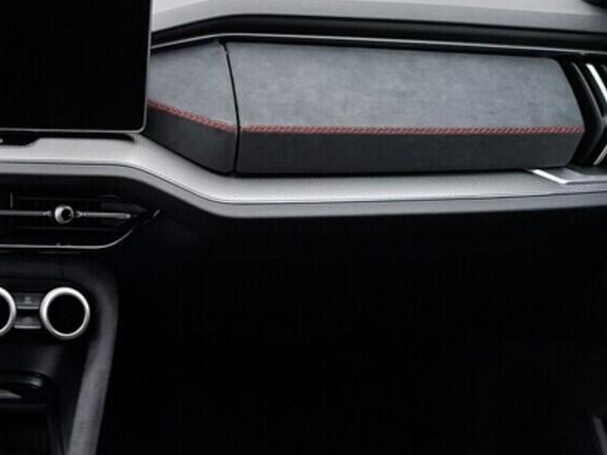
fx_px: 1017
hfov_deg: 30.4
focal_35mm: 58
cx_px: -30
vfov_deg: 24.4
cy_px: 35
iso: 80
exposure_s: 1/100
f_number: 1.8
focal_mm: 5.54
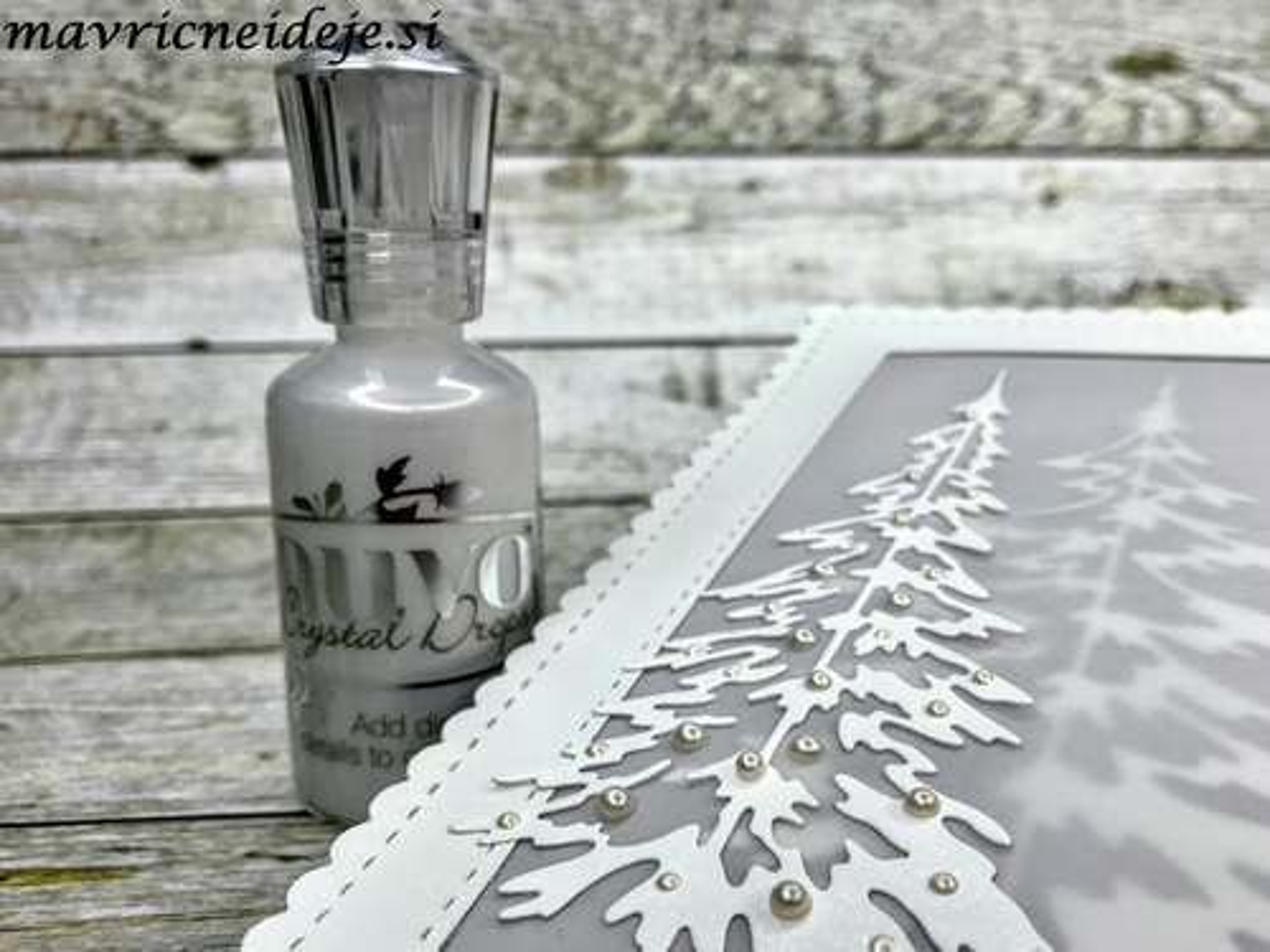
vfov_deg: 49.7
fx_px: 1027
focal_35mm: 28
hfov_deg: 63.4
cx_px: 635
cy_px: 476
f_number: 1.8
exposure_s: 1/1100
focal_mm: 3.99
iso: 20
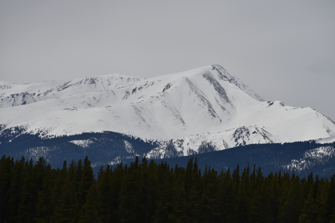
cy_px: 112
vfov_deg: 4.6
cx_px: 168
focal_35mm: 300
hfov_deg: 6.9
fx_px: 2792
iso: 100
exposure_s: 1/800
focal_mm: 300
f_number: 14
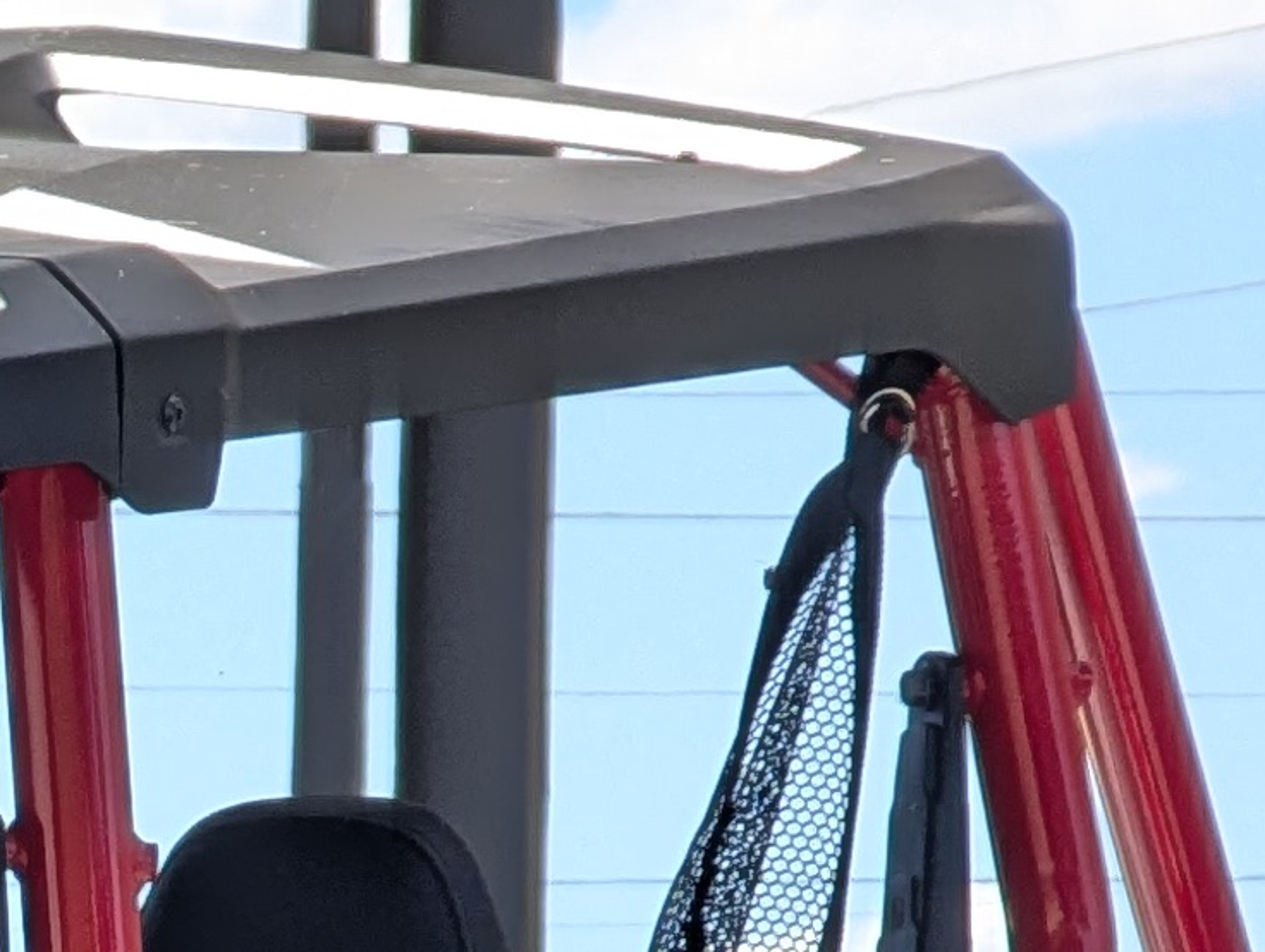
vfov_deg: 2.5
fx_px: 21516
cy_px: 2263
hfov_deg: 3.3
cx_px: -1887
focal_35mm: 588
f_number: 3.5
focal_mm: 19
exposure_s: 1/253
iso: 30
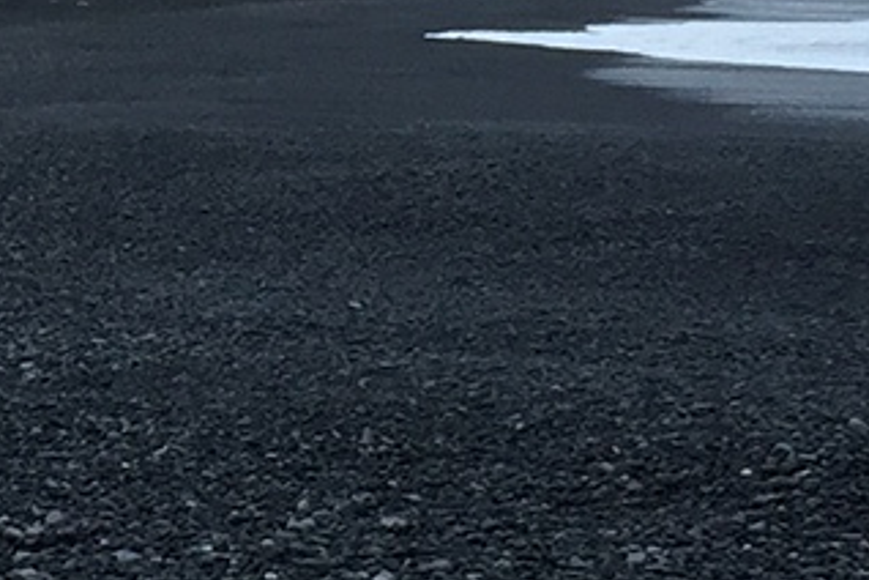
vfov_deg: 7.5
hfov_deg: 11.2
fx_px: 4393
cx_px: -38
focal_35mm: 182
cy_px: -38
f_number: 2.2
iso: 50
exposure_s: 1/120
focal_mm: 4.15
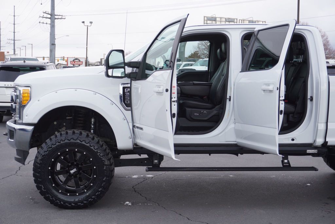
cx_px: 168
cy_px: 112
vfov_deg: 24.4
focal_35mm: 56
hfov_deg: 35.9
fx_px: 517
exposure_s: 1/60
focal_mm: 37
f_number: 5.6
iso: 100
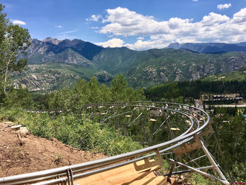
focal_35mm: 29
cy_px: 92
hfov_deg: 61.7
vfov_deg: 48.2
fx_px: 206
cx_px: 123
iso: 25
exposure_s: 1/1832
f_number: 2.2
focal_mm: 4.15
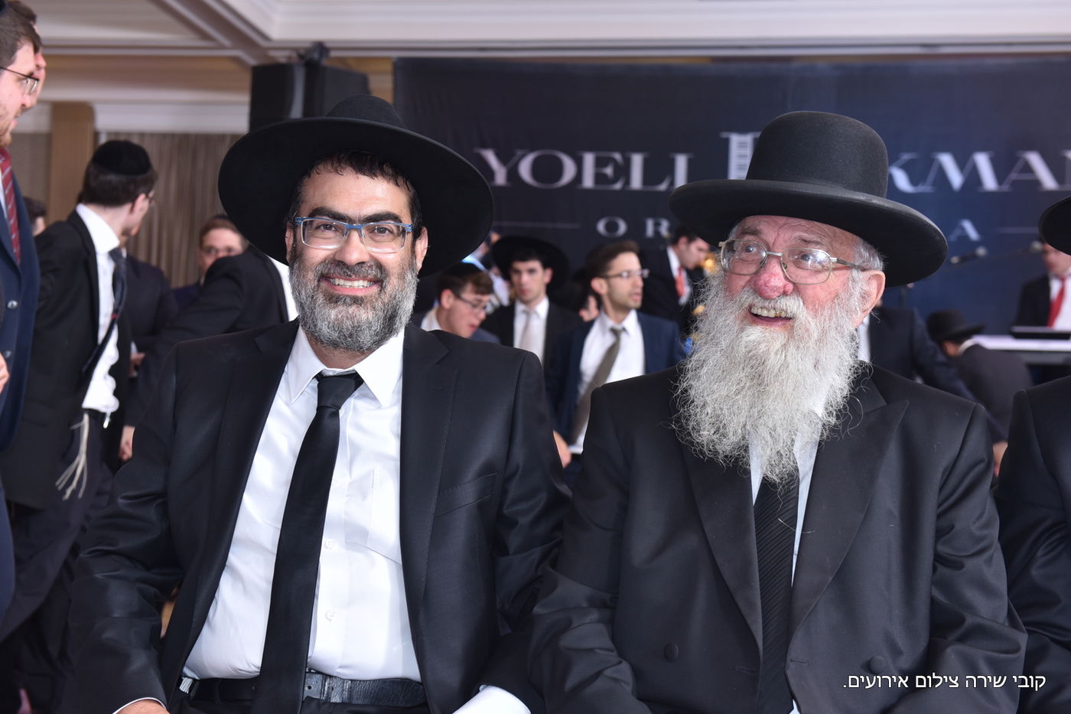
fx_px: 1636
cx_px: 536
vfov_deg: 24.6
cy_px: 357
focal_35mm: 55
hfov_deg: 36.3
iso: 500
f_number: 5
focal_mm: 55
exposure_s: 1/125
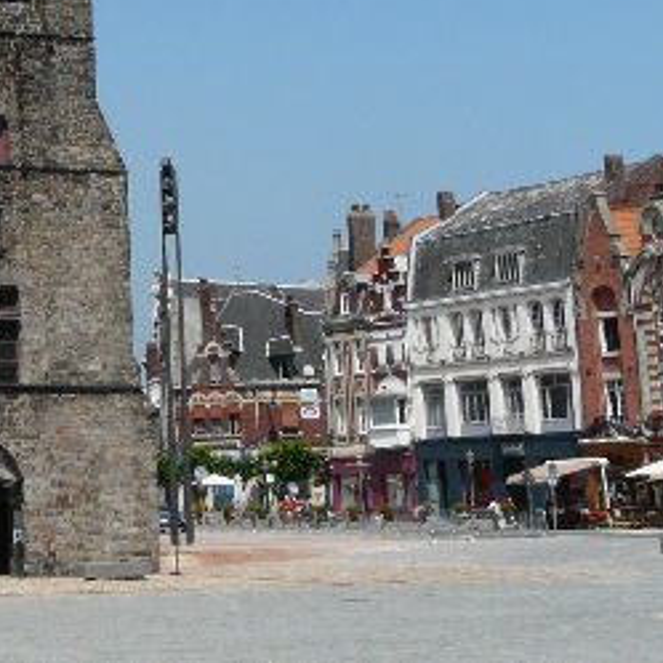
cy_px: -72
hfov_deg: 17.2
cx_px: -112
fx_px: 2102
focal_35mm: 97
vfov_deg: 17.3
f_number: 6.3
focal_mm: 6.1
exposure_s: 1/400
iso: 100
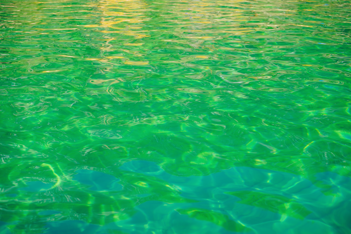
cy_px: 117
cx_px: 176
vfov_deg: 26.5
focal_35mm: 51
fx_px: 497
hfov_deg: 38.9
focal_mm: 51
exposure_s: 1/100
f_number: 8
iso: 100
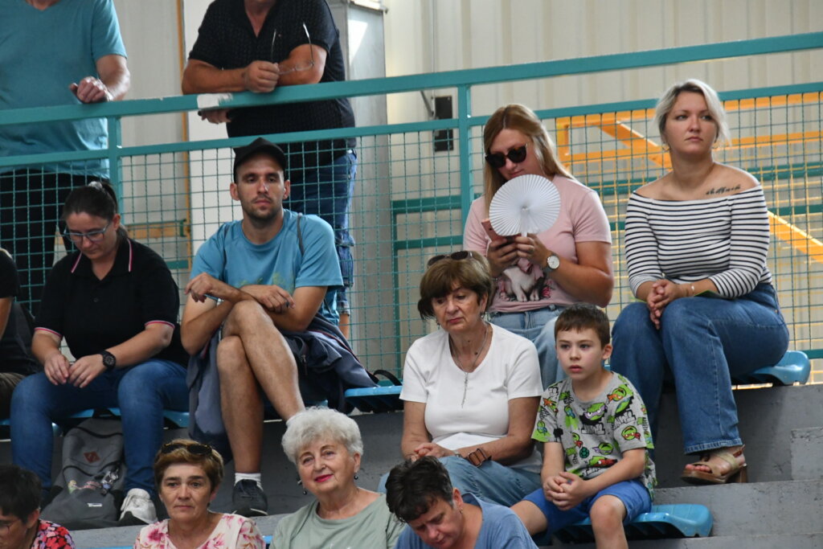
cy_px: 274
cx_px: 412
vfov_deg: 4.2
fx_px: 7545
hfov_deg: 6.2
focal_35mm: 330
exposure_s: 1/800
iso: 3200
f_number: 7.1
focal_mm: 220
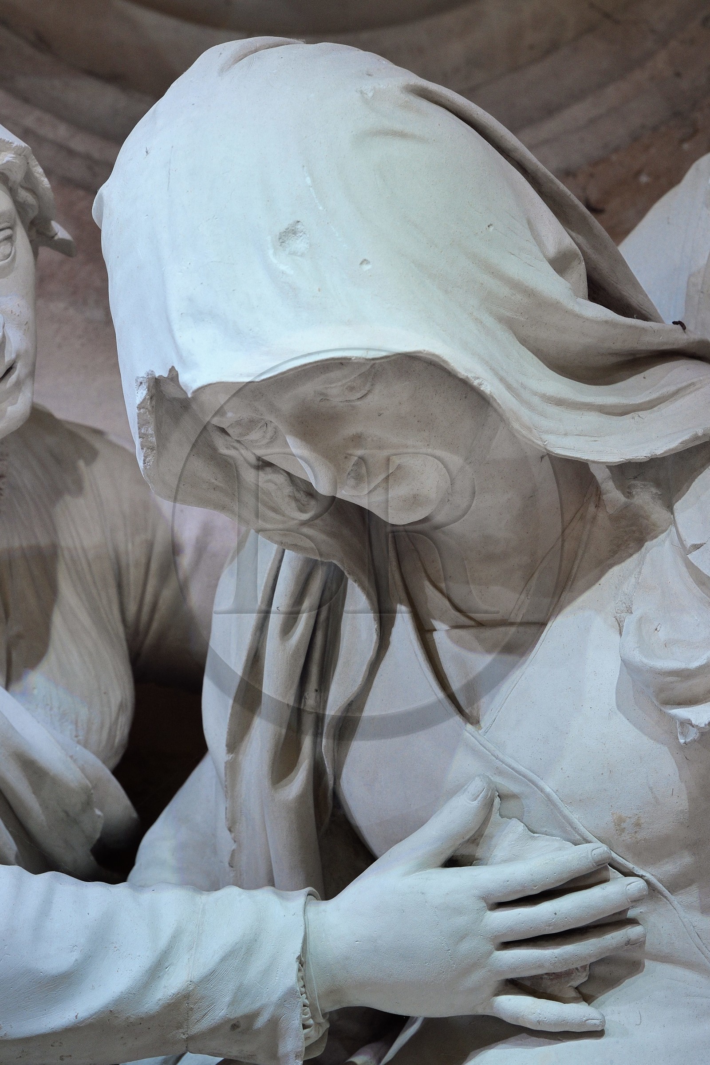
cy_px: 532
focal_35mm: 185
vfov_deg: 11.1
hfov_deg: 7.4
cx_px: 355
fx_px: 5472
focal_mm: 185
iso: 1600
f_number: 8
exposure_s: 1/30
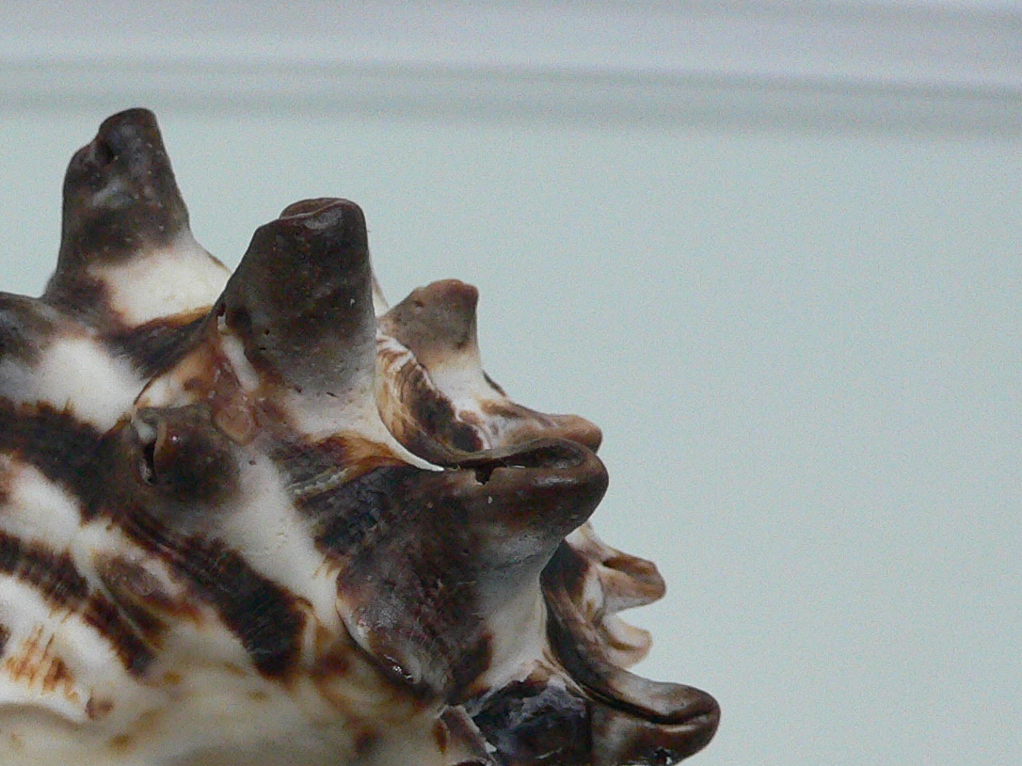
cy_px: 685
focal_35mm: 65
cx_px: 174
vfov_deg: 22.1
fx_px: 1919
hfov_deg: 29.0
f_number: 2.8
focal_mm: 4.6
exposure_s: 1/50
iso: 200
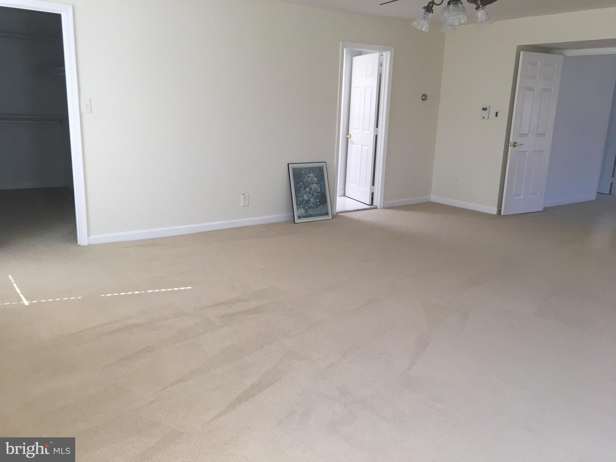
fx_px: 516
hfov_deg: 61.7
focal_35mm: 29
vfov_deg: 48.2
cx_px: 308
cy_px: 231
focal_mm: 4.15
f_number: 2.2
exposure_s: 1/40
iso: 25
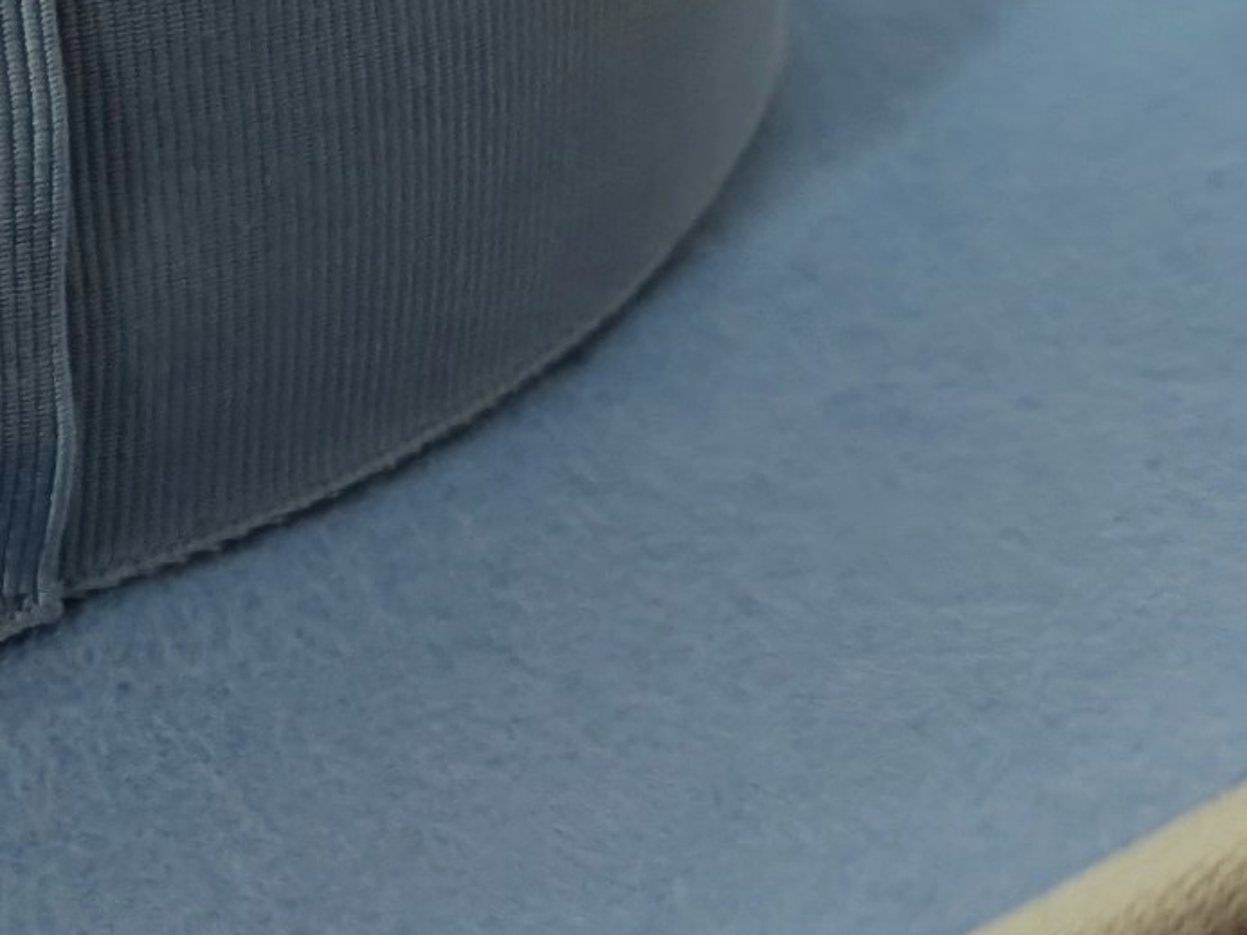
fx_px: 4287
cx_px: -1080
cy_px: -34
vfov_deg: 12.3
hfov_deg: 14.4
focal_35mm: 119
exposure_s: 1/67.2
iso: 216
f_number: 1.68
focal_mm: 6.9
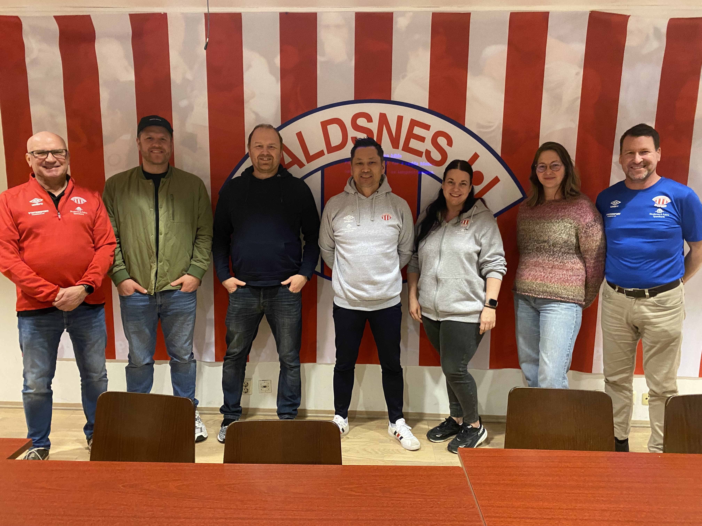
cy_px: 263
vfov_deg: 53.1
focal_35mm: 26
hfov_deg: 67.3
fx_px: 527
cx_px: 351
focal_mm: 4.25
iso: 640
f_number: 1.8
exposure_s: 1/25
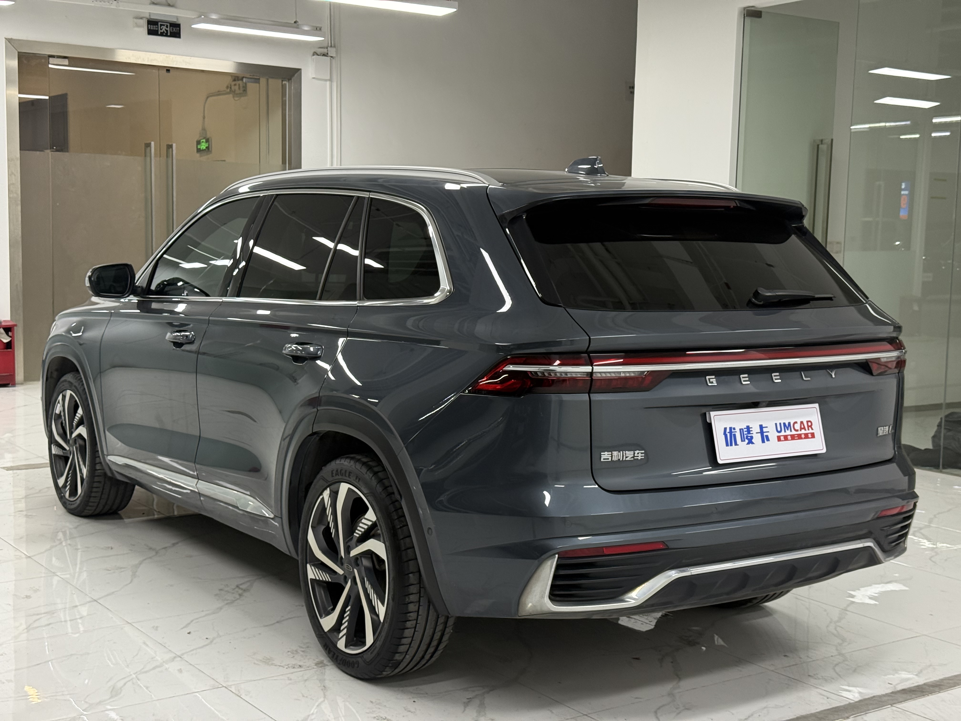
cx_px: 480
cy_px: 360
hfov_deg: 39.7
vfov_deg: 30.3
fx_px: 1333
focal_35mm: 48
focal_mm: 6.76
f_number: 1.78
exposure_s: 1/60
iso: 200
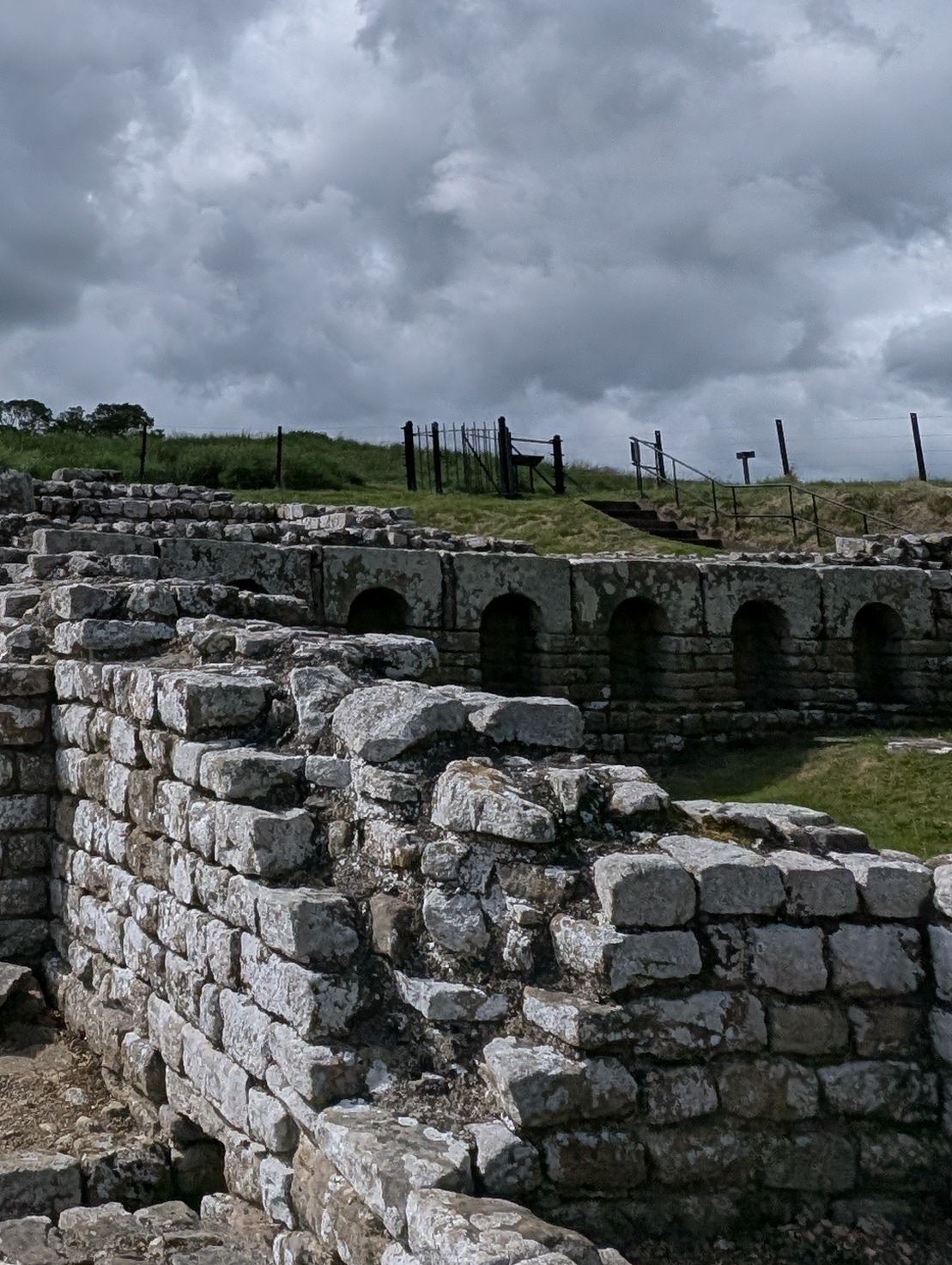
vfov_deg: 47.8
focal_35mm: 36
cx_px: 62
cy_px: 210
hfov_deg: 36.7
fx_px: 1317
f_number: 2.2
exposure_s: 1/5525
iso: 47
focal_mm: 1.95
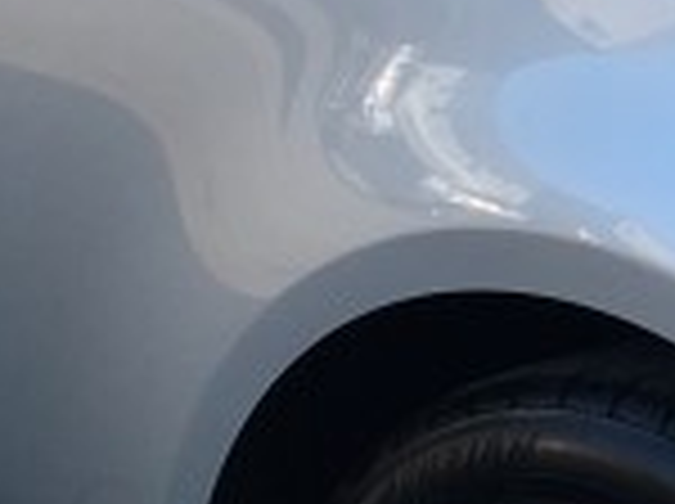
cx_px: 756
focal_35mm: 198
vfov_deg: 7.5
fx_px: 3855
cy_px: 216
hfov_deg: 9.9
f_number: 2.2
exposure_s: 1/487
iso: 25
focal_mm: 4.15
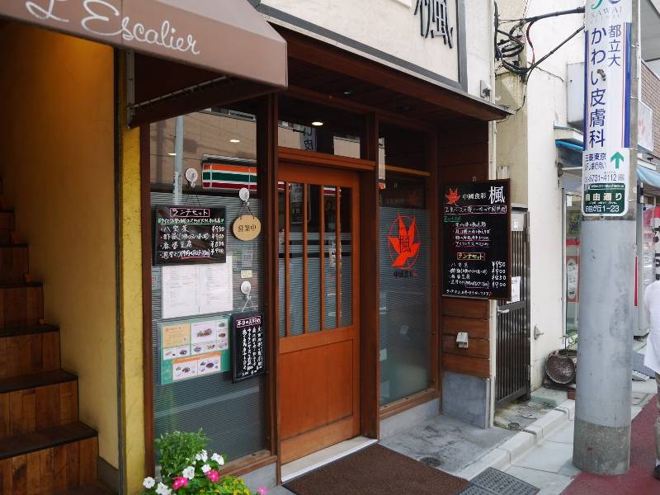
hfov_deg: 63.4
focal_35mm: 28
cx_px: 330
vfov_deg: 49.7
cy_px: 248
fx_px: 534
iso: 160
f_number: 4.5
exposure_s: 1/160
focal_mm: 14
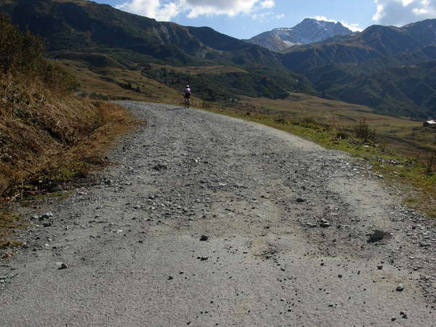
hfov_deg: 49.0
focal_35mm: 38
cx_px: 218
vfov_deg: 37.7
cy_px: 164
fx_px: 479
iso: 79
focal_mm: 6.3
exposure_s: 1/912
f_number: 4.9
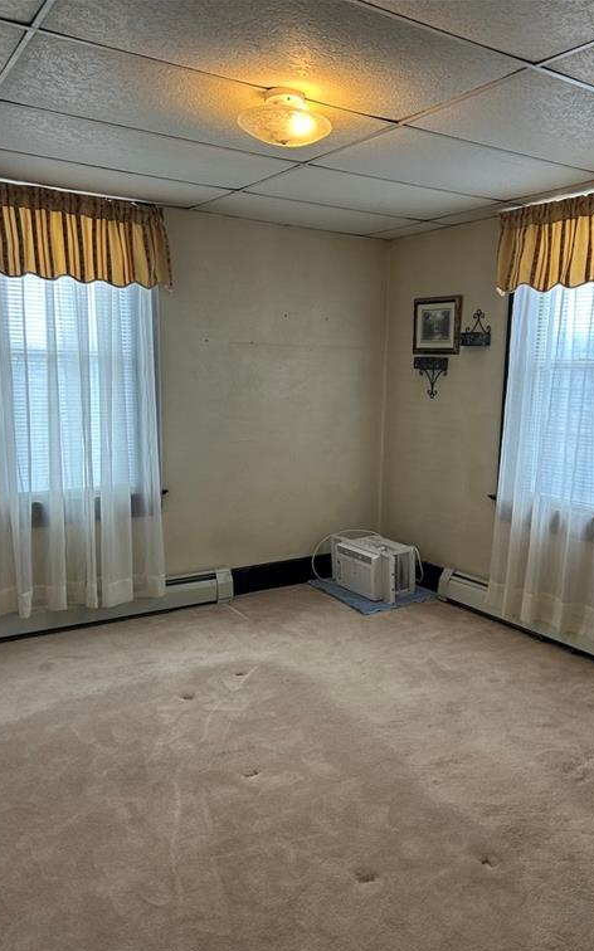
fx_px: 726
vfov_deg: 66.5
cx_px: 330
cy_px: 482
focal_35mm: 28
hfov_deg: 44.4
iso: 100
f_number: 1.5
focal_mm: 5.7
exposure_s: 1/60
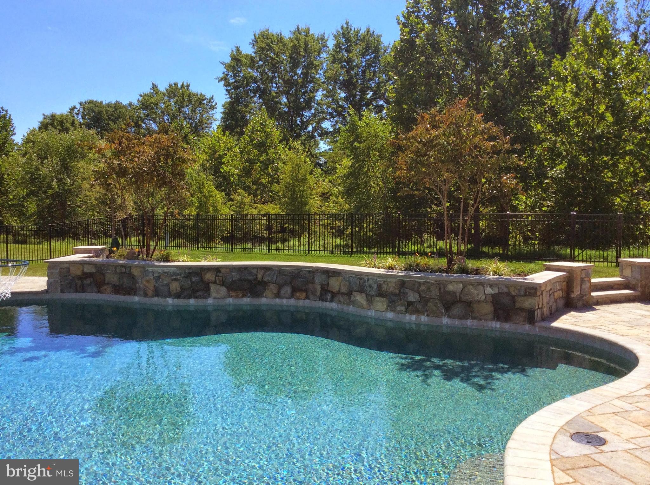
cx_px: 325
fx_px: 619
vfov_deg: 42.8
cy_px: 242
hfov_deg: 55.4
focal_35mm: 33
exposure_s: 1/1244
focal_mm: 3.3
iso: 32
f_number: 2.4
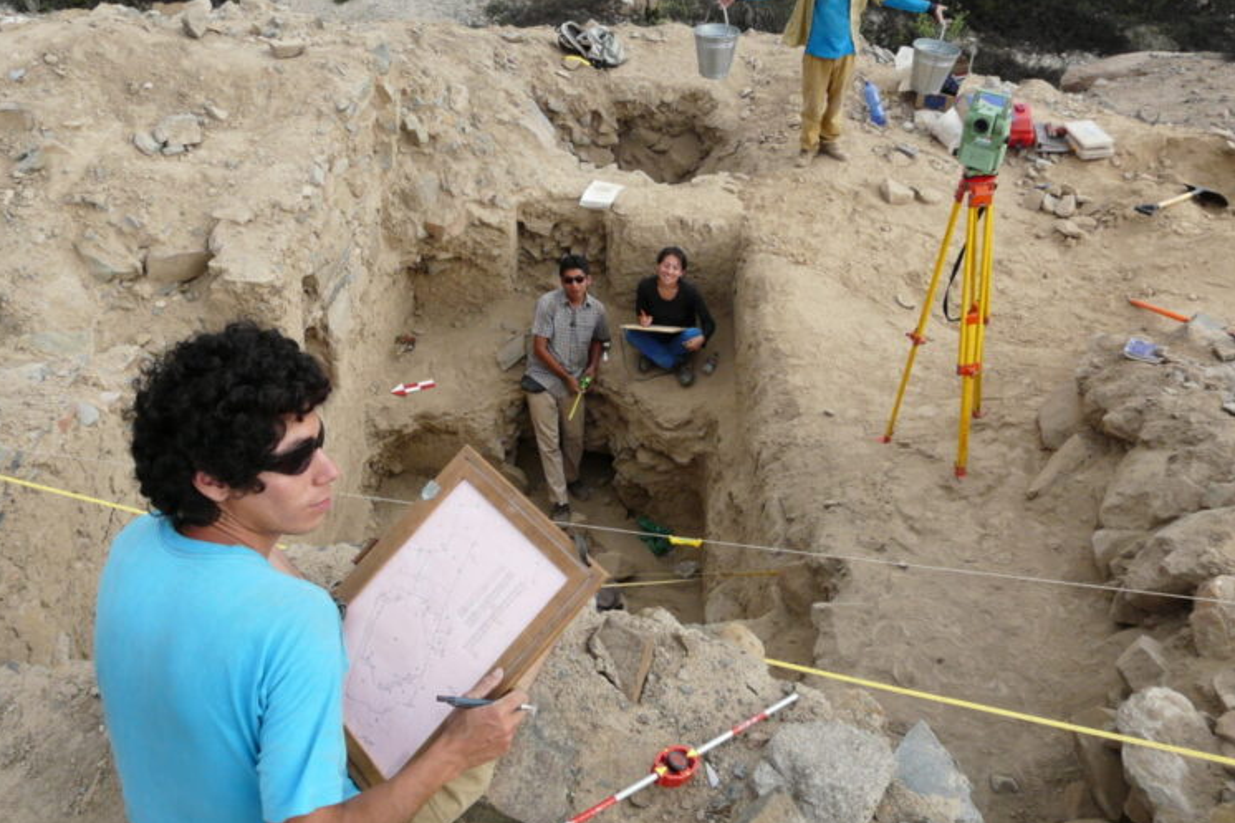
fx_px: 1029
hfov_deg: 61.9
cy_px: 368
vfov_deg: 43.5
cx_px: 601
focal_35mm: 30
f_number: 5
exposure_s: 1/200
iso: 100
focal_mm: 4.6
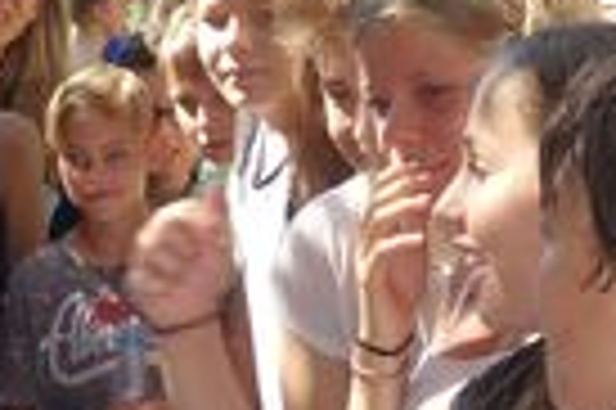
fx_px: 2512
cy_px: 293
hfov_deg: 13.7
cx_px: -72
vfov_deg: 9.3
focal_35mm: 147
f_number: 5.6
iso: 200
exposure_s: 1/160
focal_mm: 10.4
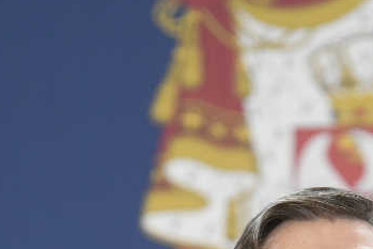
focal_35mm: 789
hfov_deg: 2.6
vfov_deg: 1.7
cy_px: 539
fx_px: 8178
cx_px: 313
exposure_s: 1/400
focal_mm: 170
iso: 2000
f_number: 2.8
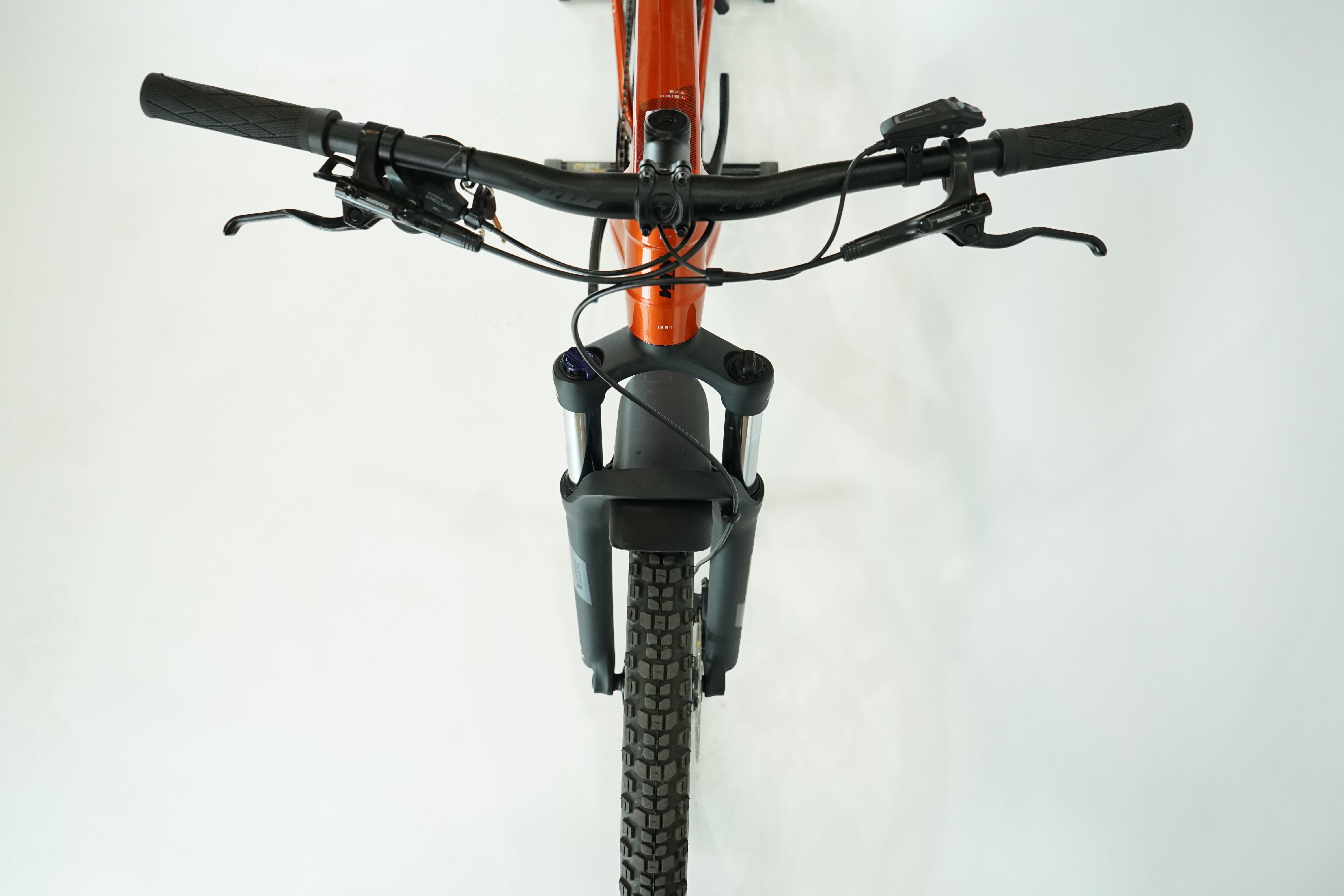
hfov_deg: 63.7
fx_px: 1083
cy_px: 448
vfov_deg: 45.0
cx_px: 672
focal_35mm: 29
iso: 1600
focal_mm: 29
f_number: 5.6
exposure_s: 1/200
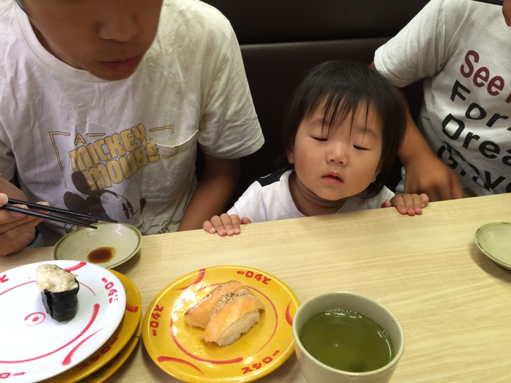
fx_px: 428
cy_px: 192
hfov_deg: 61.7
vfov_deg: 48.2
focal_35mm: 29
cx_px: 256
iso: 32
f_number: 2.2
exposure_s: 1/15
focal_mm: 4.15
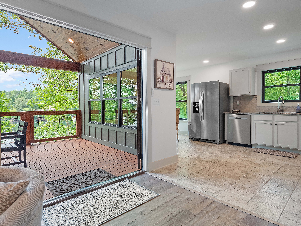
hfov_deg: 81.7
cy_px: 113
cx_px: 150
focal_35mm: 20
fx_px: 174
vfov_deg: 66.0
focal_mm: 10
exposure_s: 1/13
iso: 200
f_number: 5.6
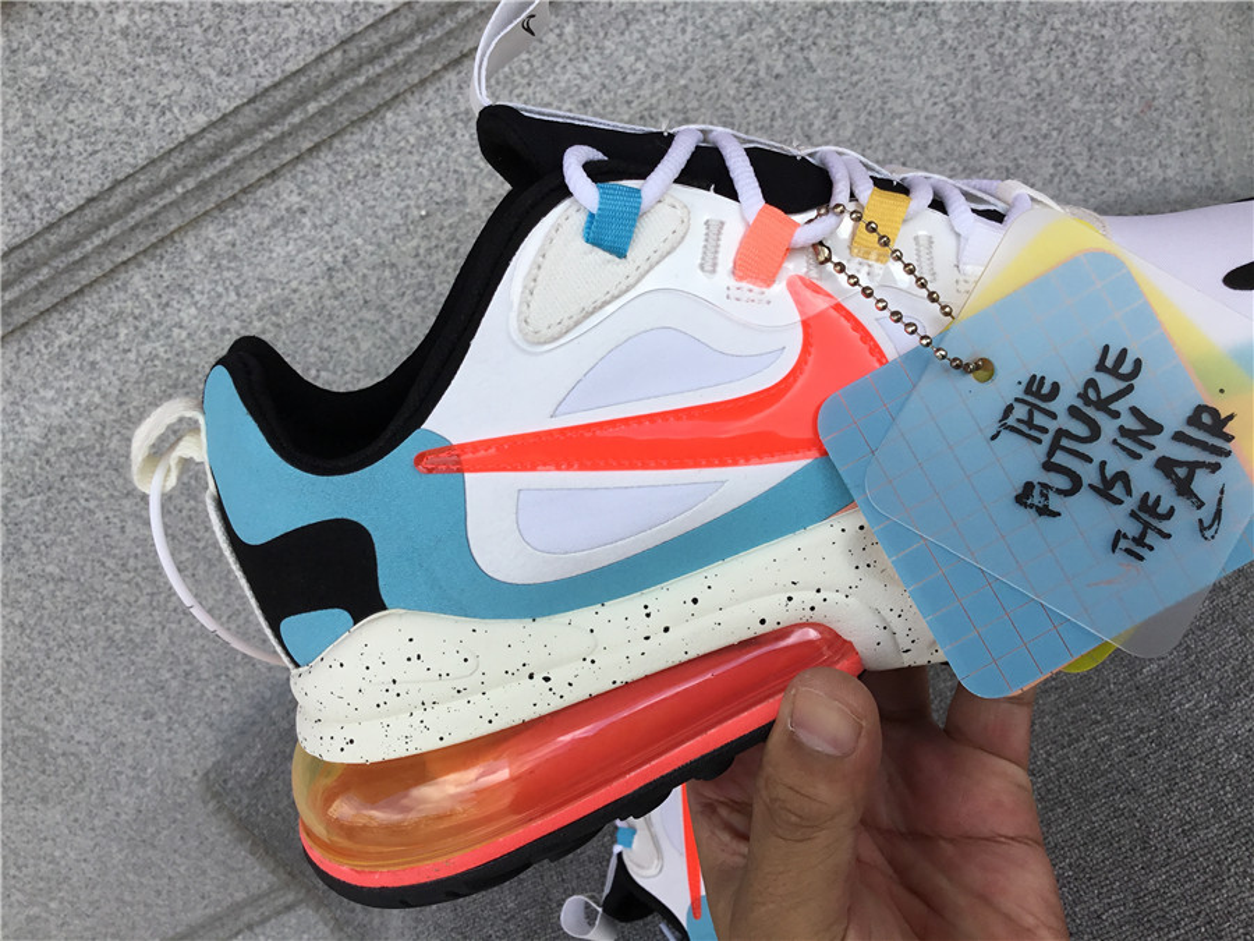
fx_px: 1123
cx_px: 627
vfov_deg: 45.4
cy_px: 470
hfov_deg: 58.4
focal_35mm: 31
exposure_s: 1/550
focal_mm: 3.3
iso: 25
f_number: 2.4
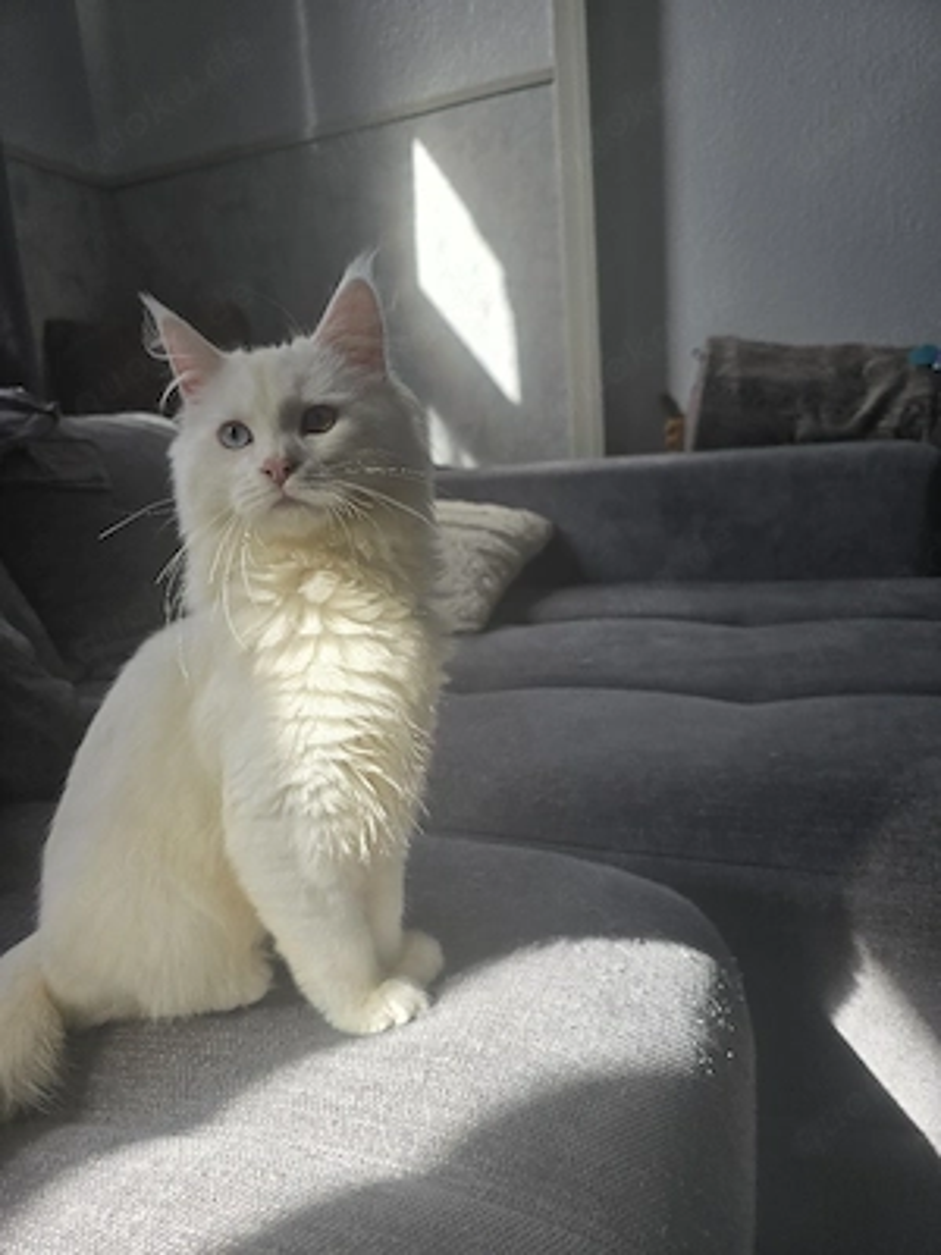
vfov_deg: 73.9
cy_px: 628
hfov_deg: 58.9
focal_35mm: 23
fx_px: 834
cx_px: 470
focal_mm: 6.3
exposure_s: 1/182
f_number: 1.7
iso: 40
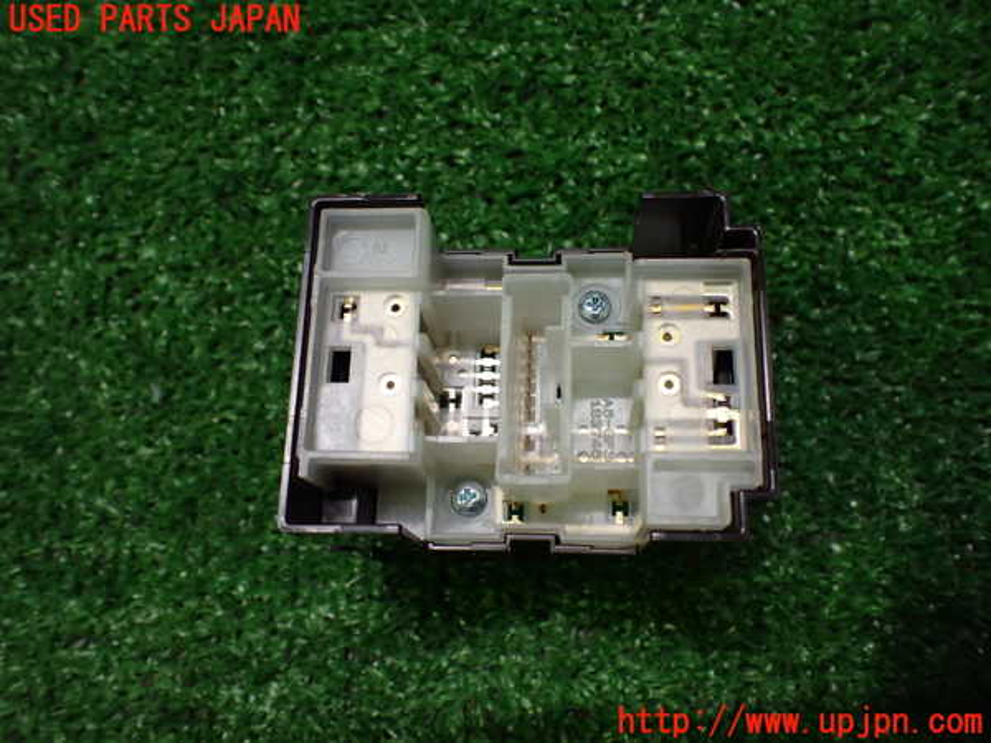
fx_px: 859
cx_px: 496
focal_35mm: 30
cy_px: 372
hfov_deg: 60.0
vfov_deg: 46.8
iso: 640
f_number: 2.3
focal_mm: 5.4
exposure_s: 1/125
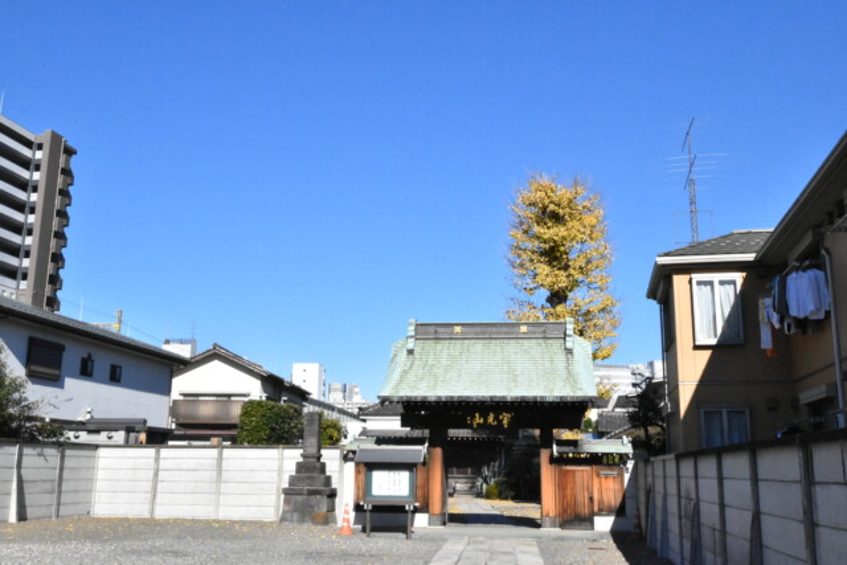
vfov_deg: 36.9
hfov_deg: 53.1
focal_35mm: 36
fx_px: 847
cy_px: 282
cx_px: 424
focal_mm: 24
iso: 6400
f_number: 20
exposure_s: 1/1600
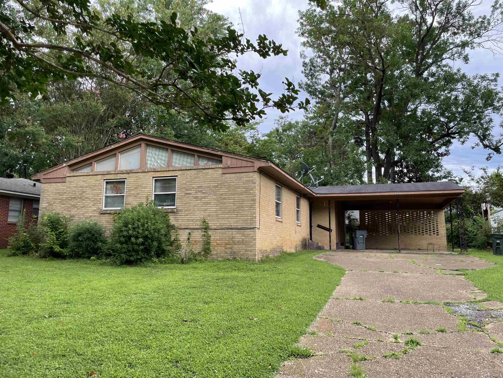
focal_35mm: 26
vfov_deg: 53.1
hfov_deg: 67.3
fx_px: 378
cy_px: 189
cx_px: 252
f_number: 1.6
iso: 32
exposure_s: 1/662
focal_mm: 4.2
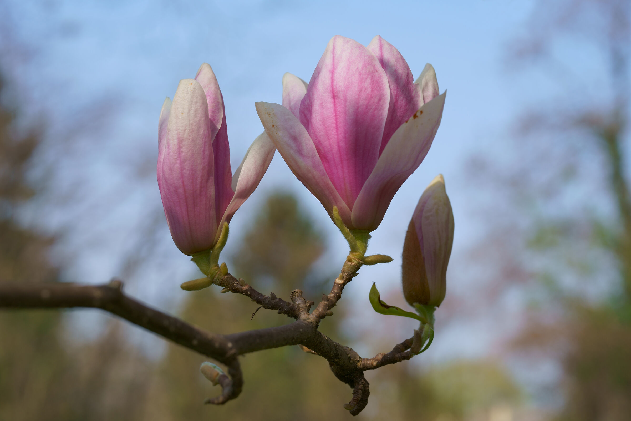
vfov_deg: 19.5
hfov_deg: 28.8
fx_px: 1227
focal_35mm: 70
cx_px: 316
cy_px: 210
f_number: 8
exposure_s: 1/200
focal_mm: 70
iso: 125
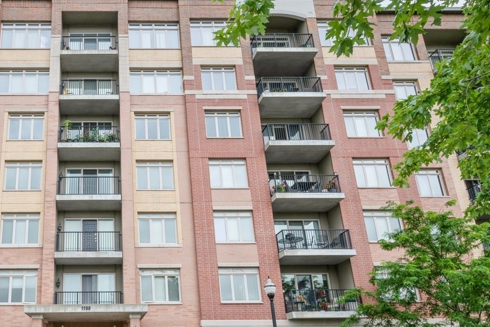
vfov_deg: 43.0
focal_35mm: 29
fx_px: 395
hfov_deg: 59.2
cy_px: 259
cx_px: 105
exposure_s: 1/125
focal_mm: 15
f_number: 9.5
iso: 200
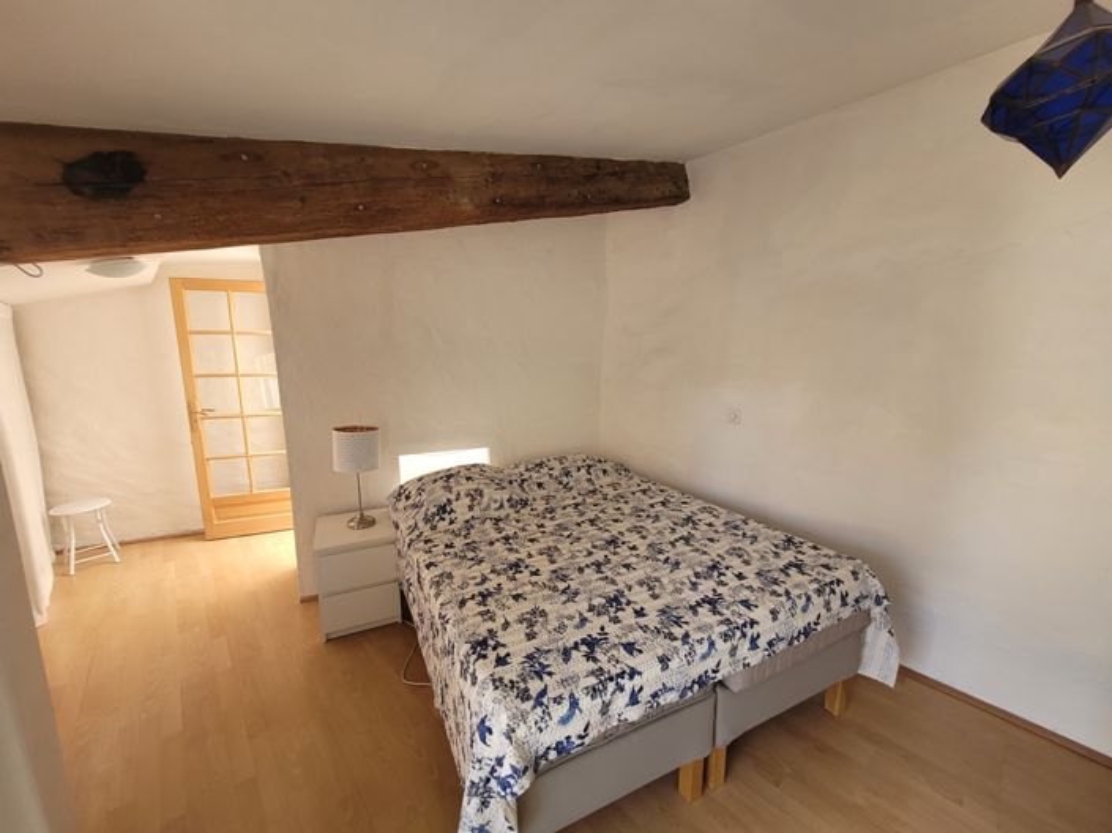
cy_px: 416
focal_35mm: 13
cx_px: 556
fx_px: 417
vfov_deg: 89.9
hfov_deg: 106.2
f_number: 2.2
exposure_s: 1/50
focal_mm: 1.74
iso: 64
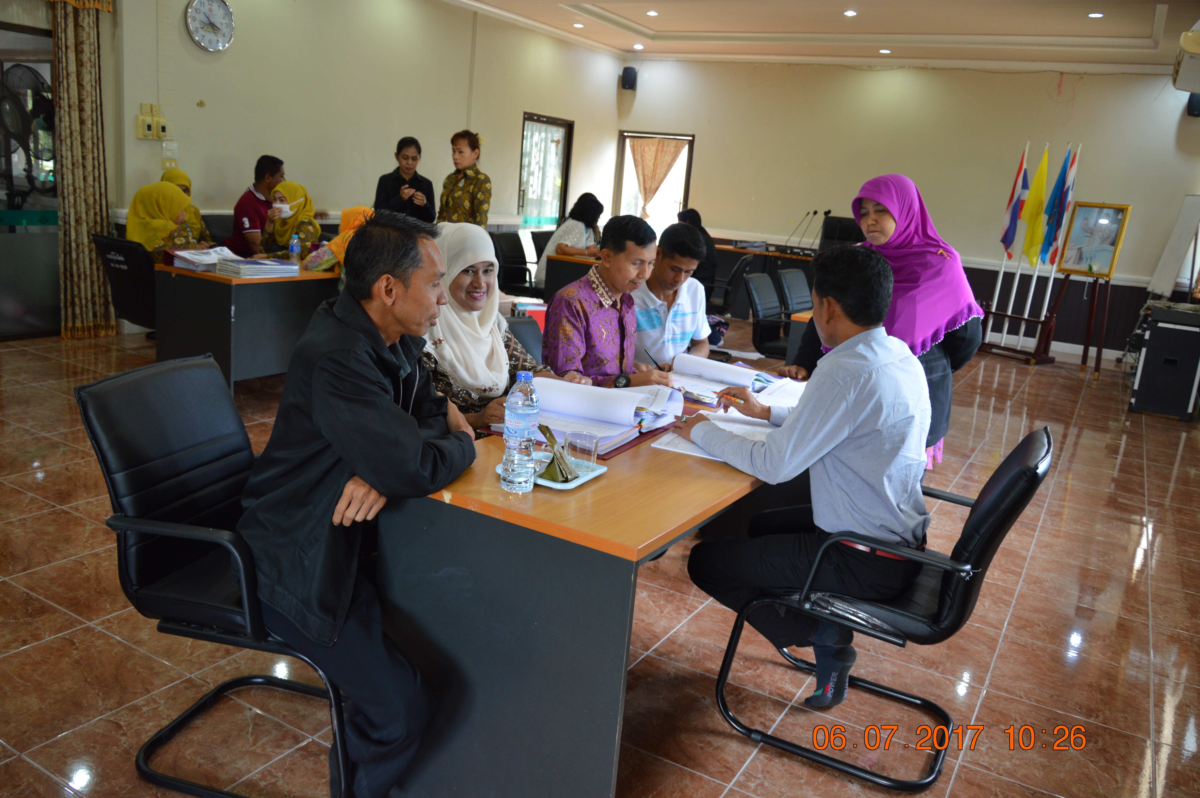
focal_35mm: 27
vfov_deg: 47.8
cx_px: 600
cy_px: 399
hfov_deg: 67.4
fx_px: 899
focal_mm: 18
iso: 400
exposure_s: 1/40
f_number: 3.5
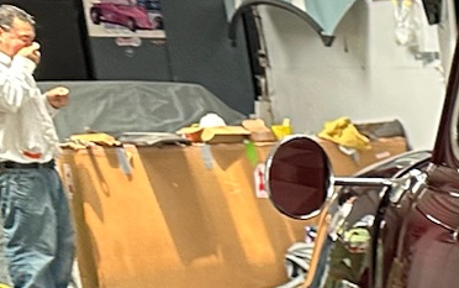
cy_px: 663
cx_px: 1251
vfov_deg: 8.6
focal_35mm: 140
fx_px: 1752
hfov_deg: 11.2
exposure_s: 1/121
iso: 200
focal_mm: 6.86
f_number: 1.78
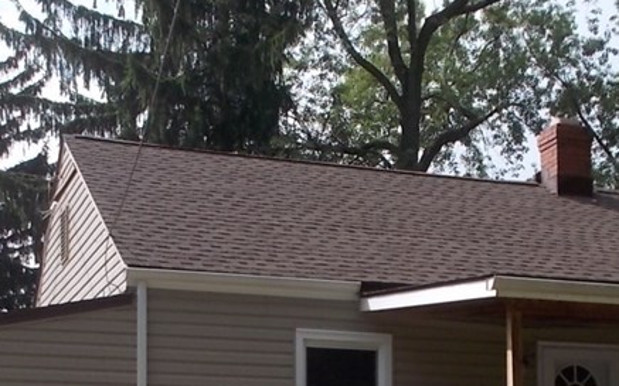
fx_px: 1214
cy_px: 472
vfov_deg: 17.2
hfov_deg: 28.6
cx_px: 330
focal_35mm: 72
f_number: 3.3
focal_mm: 4.1
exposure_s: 1/800
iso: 80
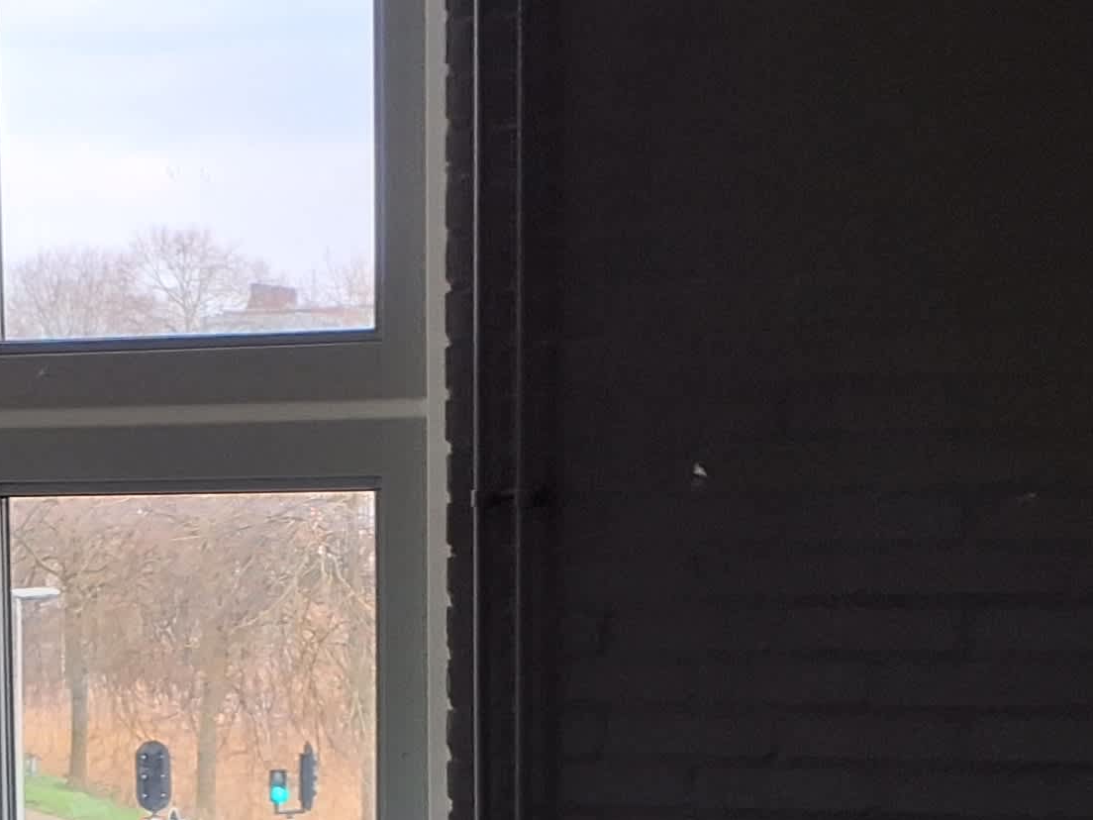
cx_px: 168
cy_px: 883
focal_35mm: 101
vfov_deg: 14.3
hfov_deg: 19.2
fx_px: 3189
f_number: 1.9
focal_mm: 3.6
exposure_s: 1/100
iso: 50
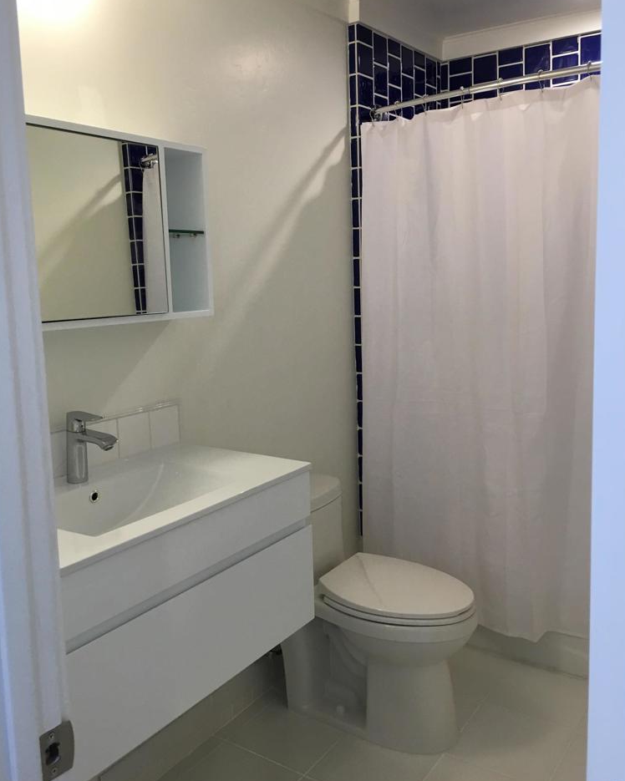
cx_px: 316
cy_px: 365
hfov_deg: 47.1
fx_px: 717
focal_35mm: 31
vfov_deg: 57.1
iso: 40
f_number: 2.2
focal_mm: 4.15
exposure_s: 1/30
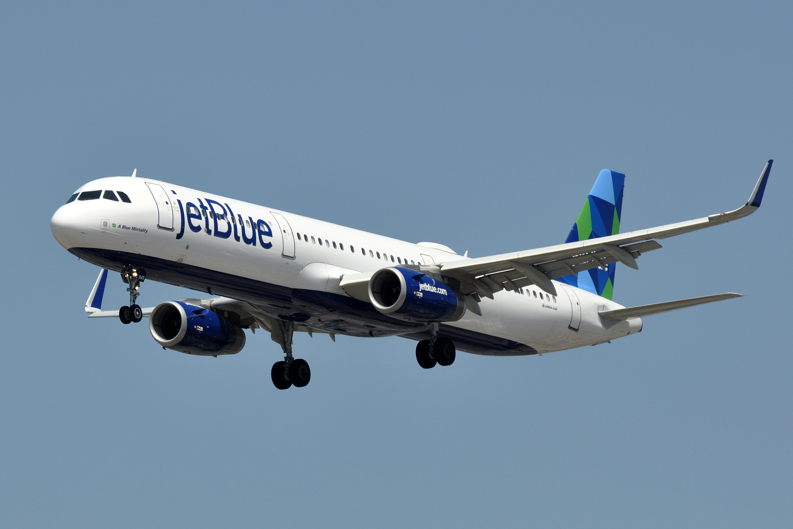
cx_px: 396
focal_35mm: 255
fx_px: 5617
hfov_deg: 8.1
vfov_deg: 5.4
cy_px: 264
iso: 200
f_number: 7.1
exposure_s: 1/1250
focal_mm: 170
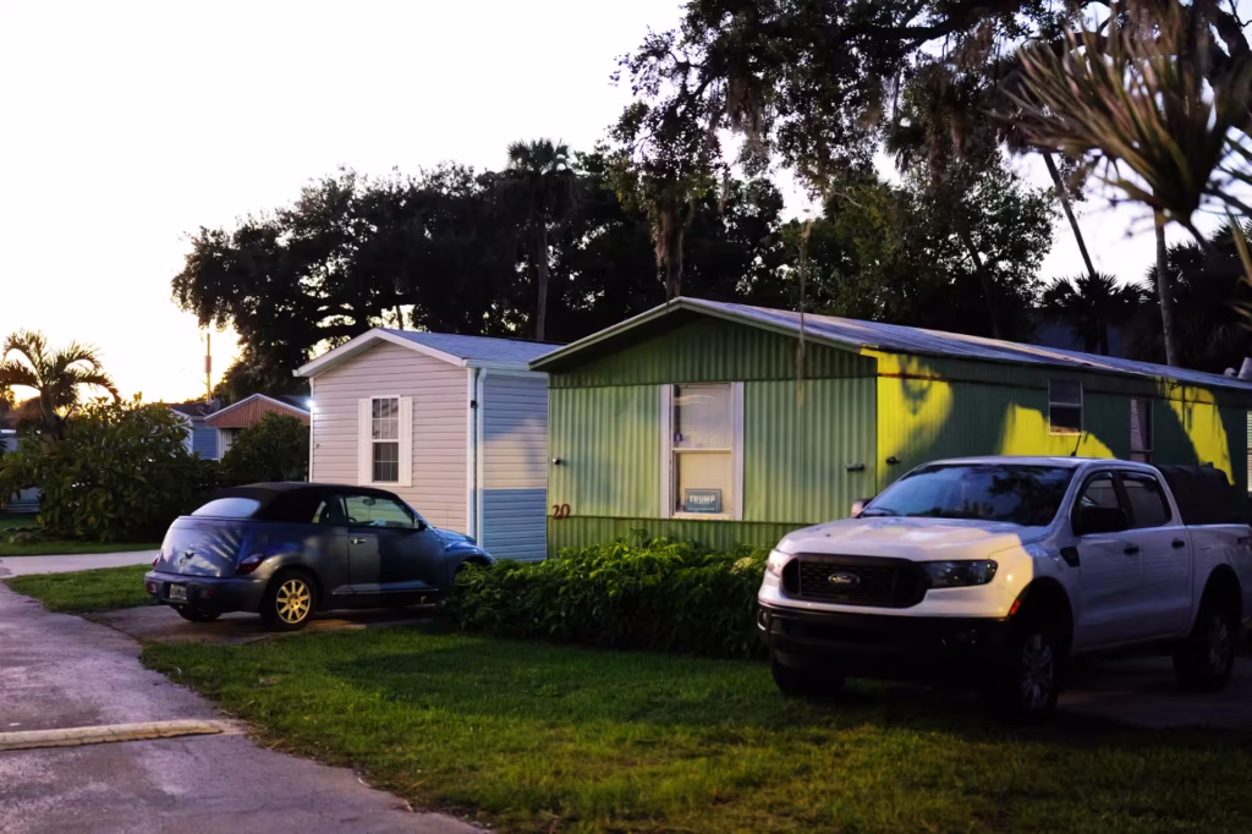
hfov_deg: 45.4
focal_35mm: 43
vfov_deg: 31.2
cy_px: 417
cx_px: 626
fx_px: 1495
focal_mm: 43
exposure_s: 1/80
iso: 5000
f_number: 2
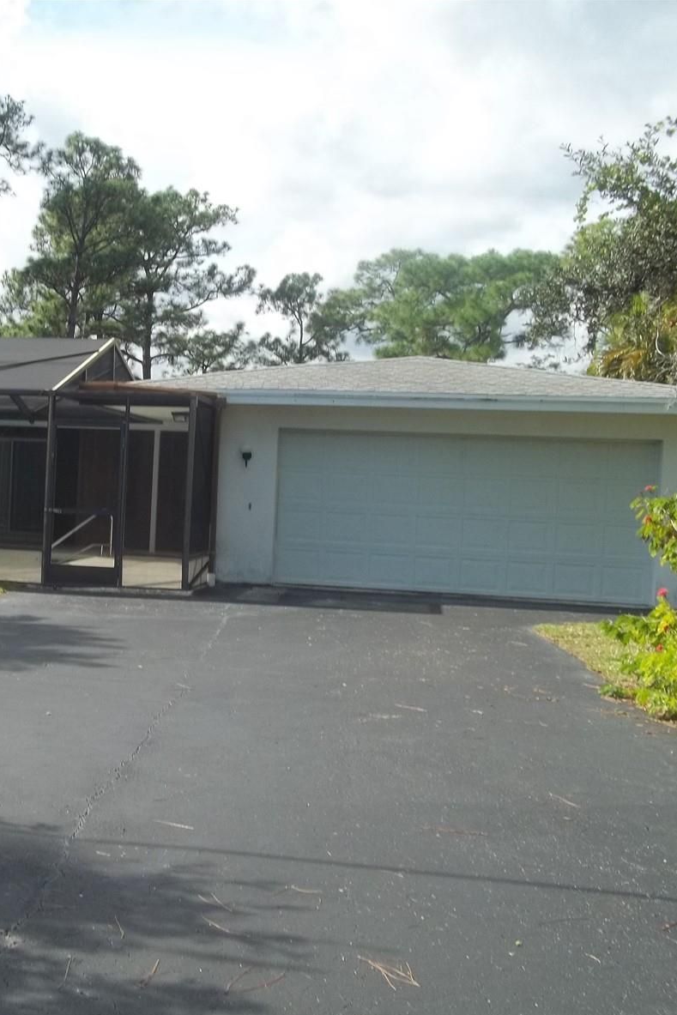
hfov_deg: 28.8
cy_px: 513
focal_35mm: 45
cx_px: 79
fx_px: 1269
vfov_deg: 43.6
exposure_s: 1/100
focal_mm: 5.7
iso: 64
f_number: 8.8
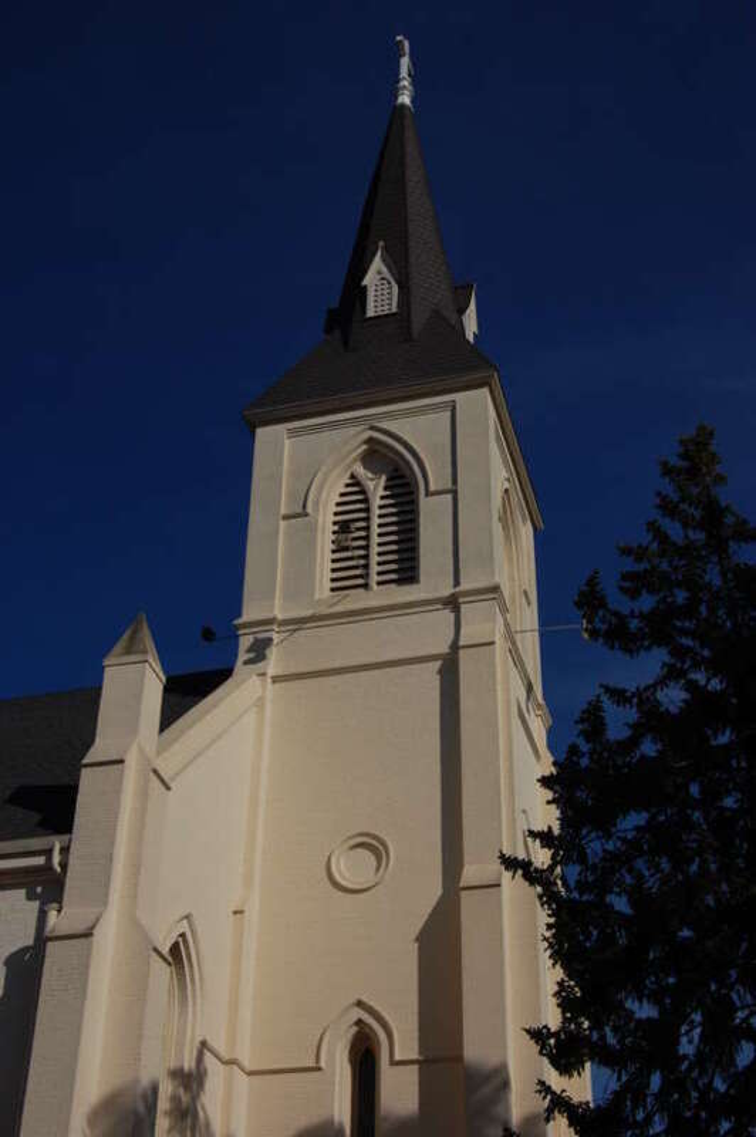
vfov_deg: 41.1
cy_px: 568
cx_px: 378
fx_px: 1515
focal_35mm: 48
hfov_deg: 28.0
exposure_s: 1/500
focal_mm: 32
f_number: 16
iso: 200
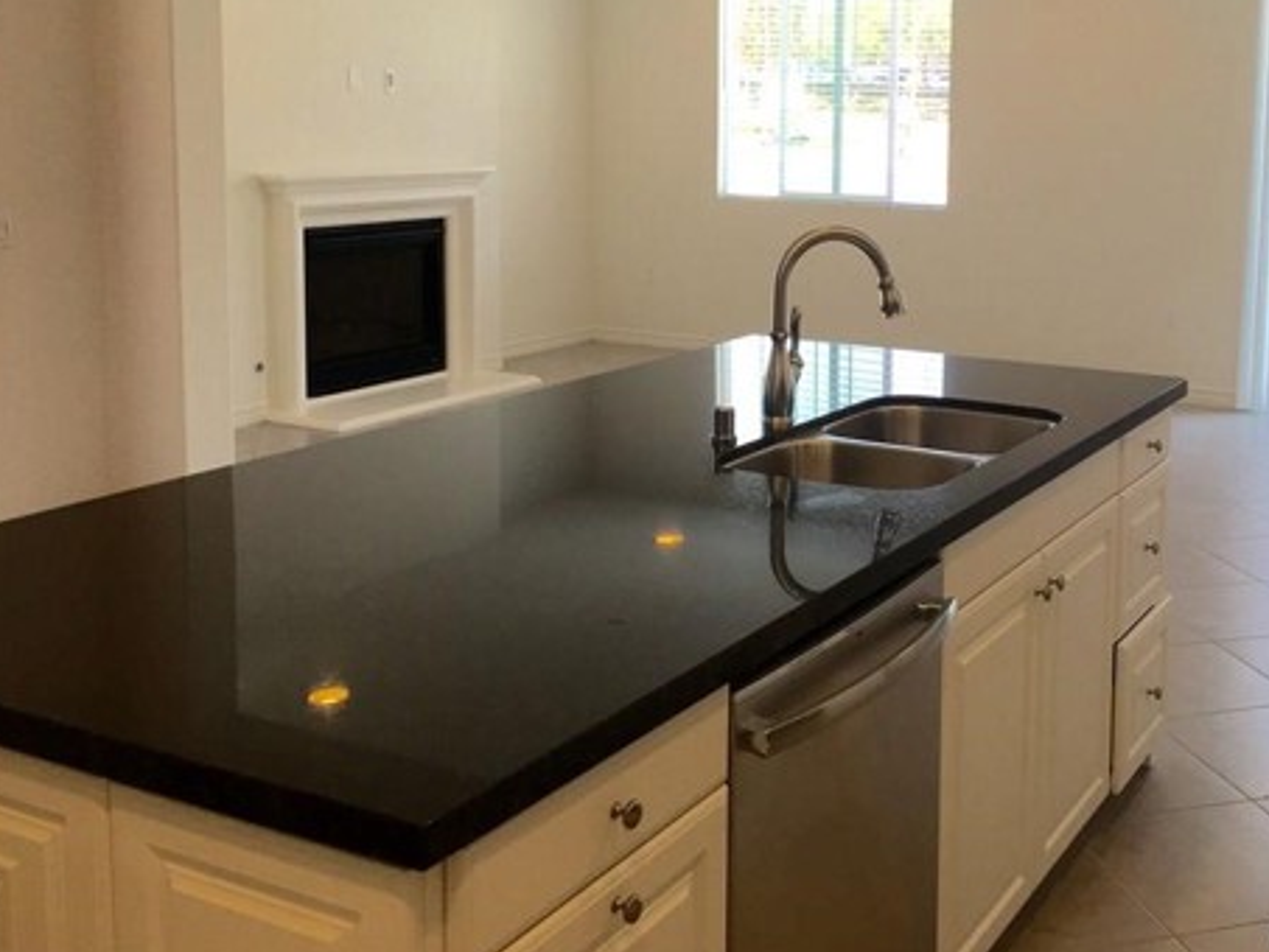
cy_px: 305
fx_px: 1503
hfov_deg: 44.9
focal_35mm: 41
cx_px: 877
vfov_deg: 34.8
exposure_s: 1/100
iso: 40
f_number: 2.2
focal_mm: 4.15
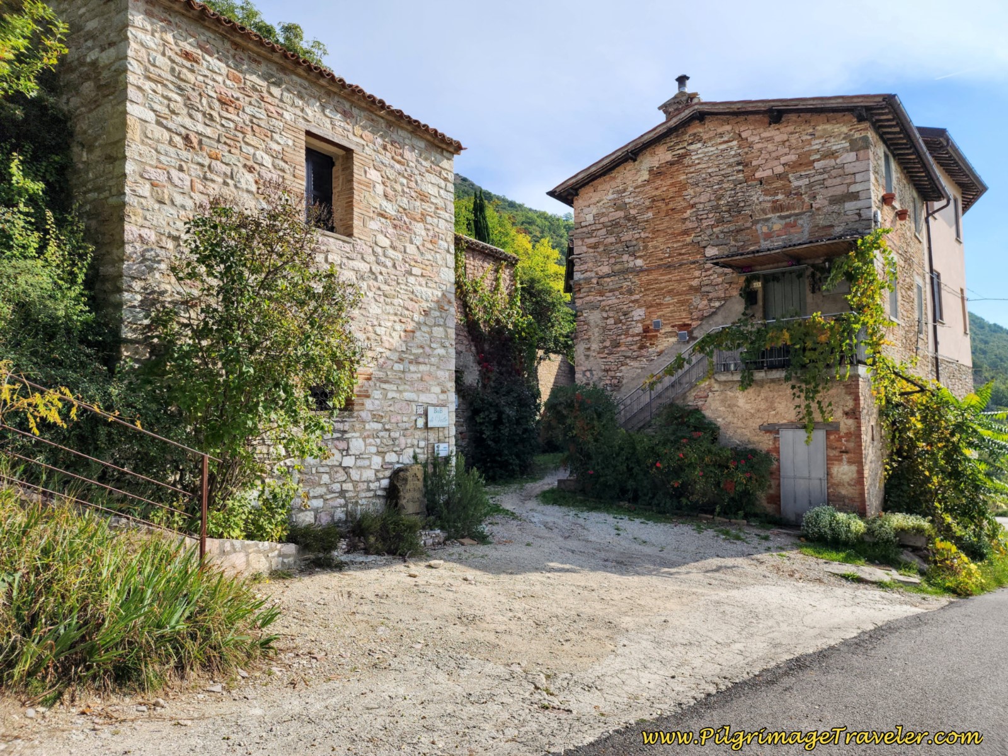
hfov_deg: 73.9
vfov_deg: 58.9
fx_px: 670
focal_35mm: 23
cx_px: 504
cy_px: 378
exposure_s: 1/1084
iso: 12
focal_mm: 6.4
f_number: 1.8
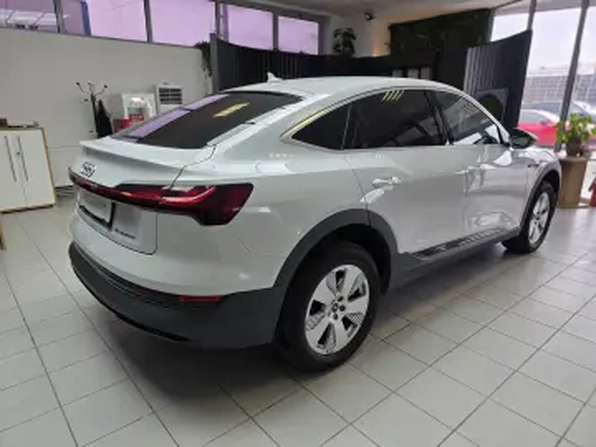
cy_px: 224
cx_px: 298
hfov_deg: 73.9
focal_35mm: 23
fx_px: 396
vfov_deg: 58.9
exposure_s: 1/100
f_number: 1.7
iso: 32
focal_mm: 6.3
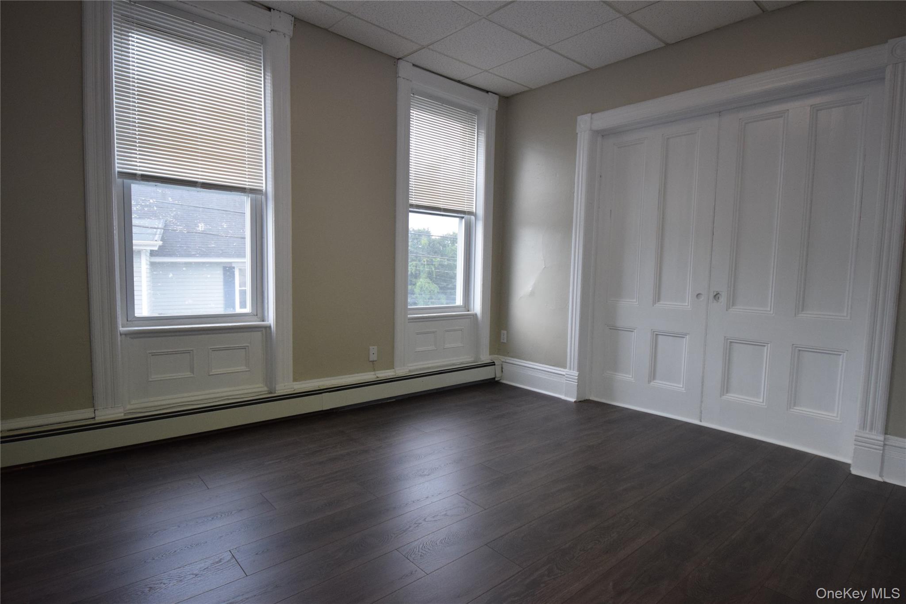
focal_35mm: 18
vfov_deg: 67.4
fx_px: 453
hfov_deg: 90.0
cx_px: 453
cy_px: 302
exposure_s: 1/400
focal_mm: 12
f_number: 4.5
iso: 1400
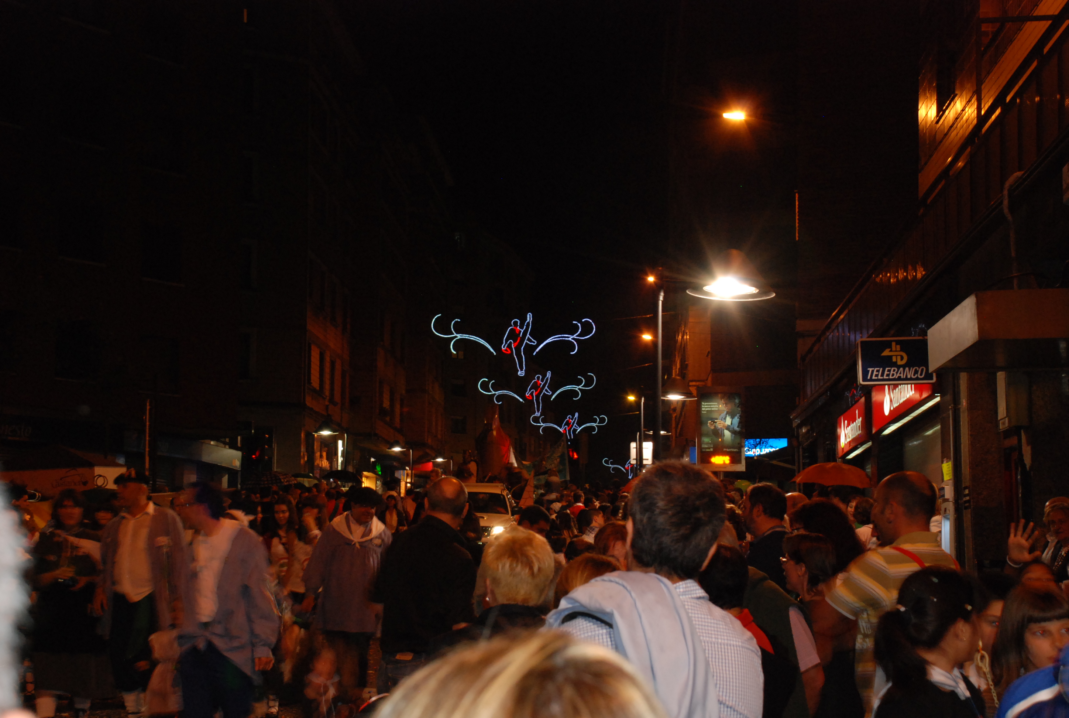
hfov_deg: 30.5
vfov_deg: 20.7
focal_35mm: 66
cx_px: 534
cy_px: 359
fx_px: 1964
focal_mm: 44
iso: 800
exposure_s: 1/10
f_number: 10
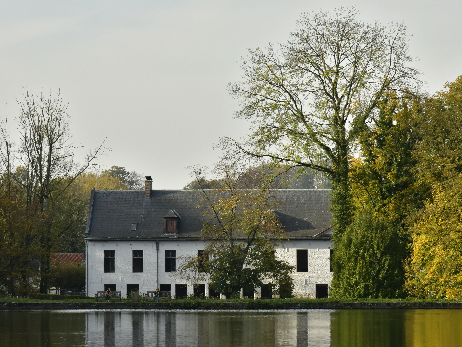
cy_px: 173
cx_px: 222
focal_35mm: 196
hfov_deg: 10.1
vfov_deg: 7.6
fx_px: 2616
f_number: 10
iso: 400
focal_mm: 120
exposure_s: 1/500
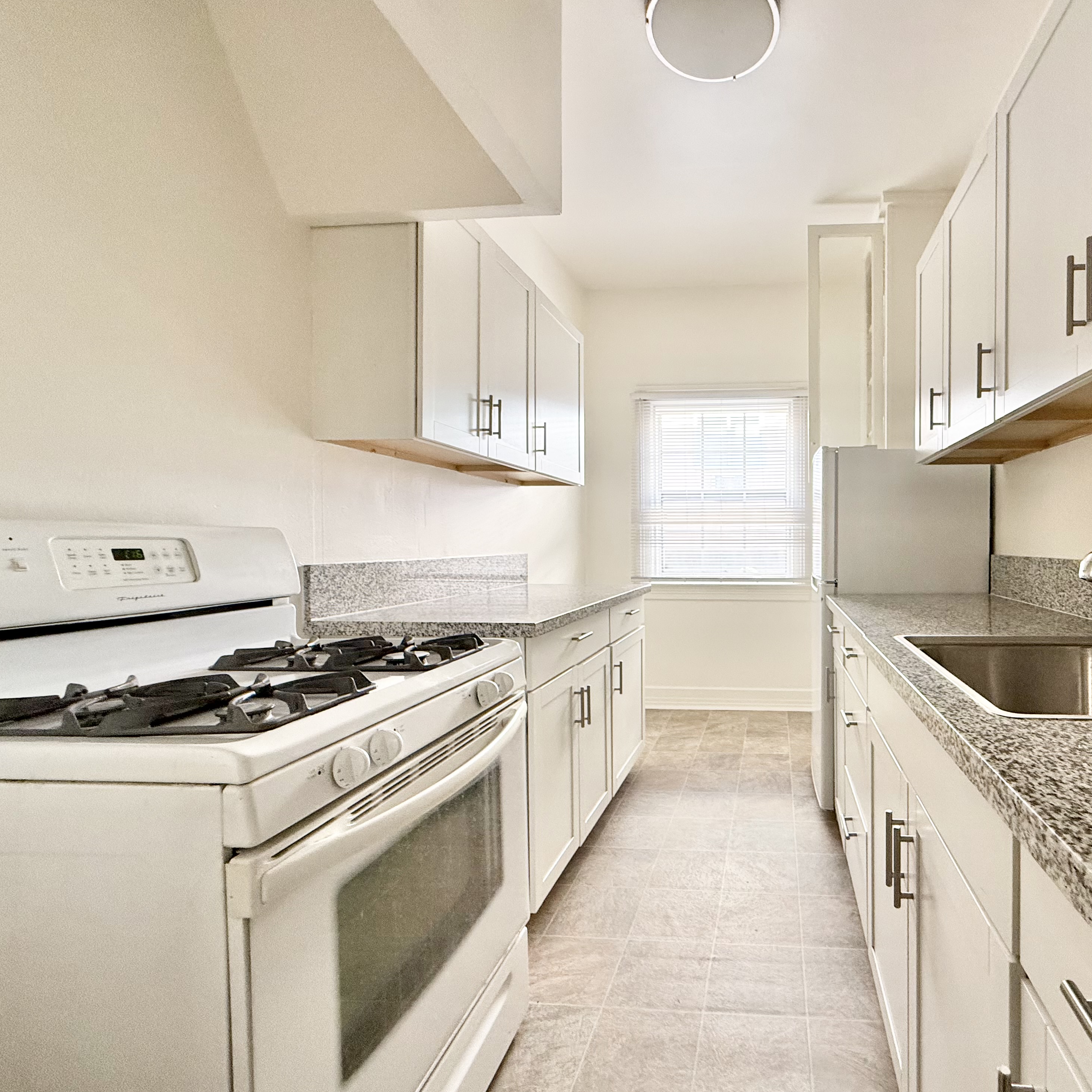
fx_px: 607
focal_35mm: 17
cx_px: 733
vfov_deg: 84.0
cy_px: 547
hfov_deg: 81.0
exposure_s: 1/99
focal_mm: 2.22
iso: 200
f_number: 2.2
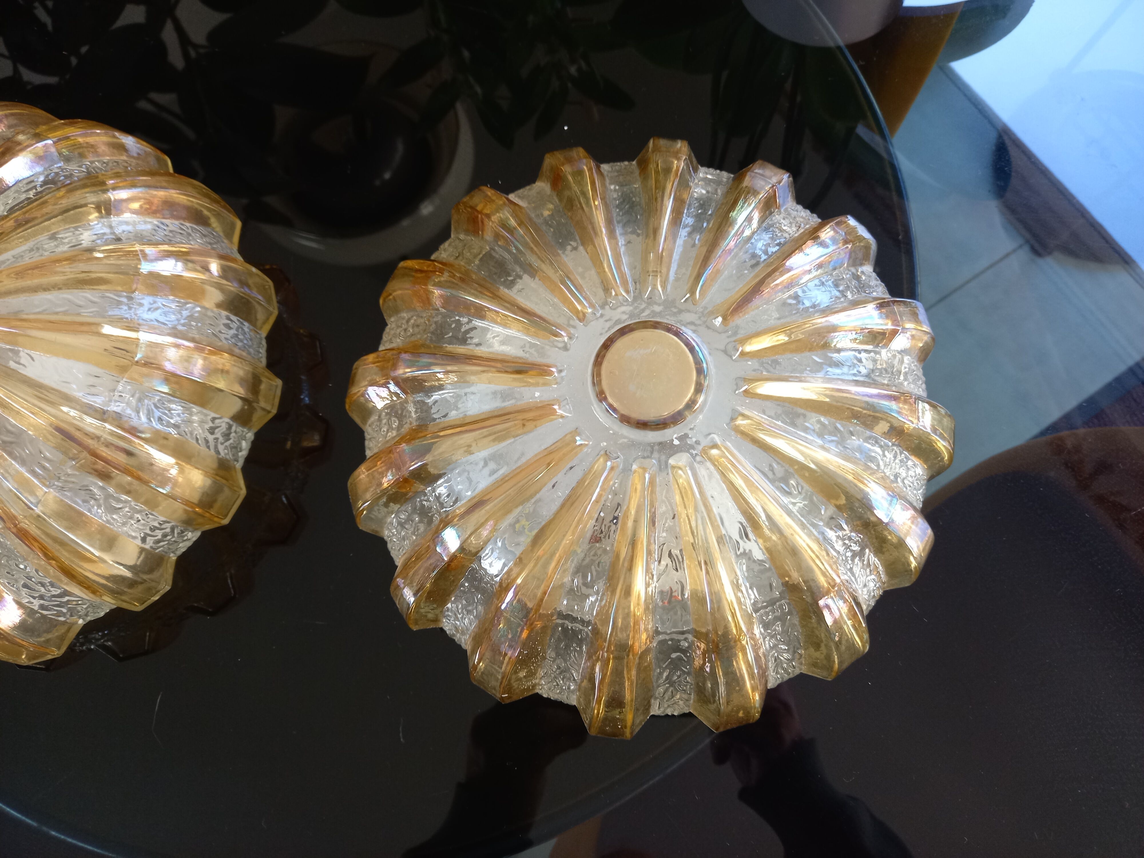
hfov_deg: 69.4
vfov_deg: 54.9
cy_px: 429
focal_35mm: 25
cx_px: 572
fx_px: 826
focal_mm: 4.65
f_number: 1.8
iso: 200
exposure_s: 1/60
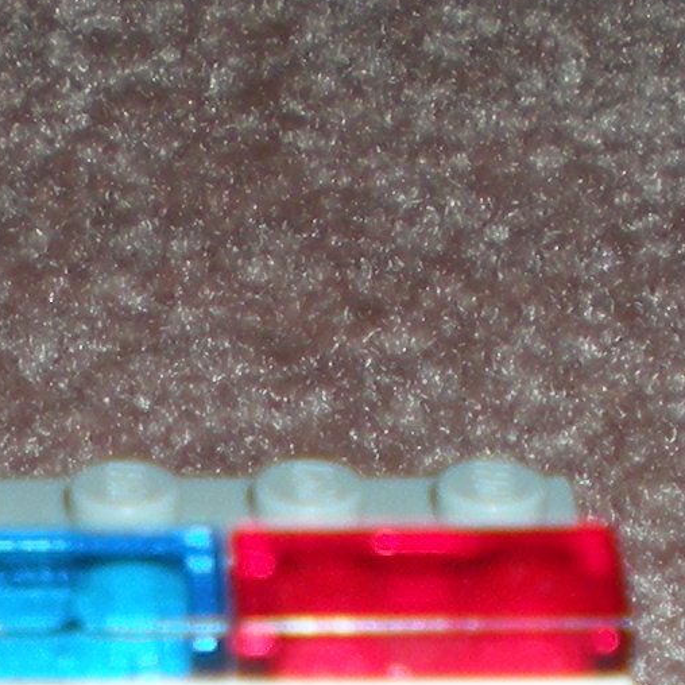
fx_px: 4545
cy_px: 876
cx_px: 232
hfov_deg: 8.6
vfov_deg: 8.5
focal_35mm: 203
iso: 64
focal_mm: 6.3
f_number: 3.1
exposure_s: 1/60
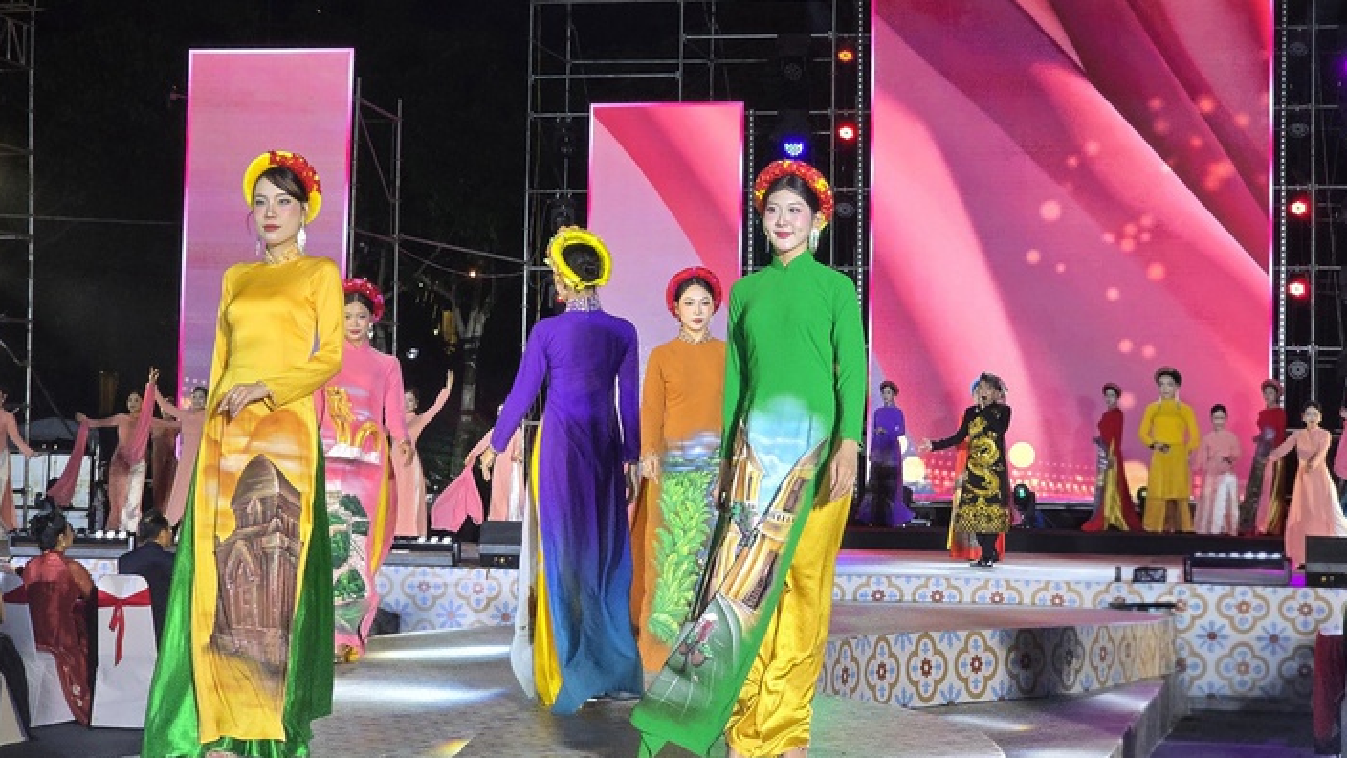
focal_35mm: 83
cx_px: 630
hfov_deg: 25.6
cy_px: 328
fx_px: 2965
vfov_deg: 14.6
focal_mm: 7.9
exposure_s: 1/101
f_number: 2.4
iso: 100
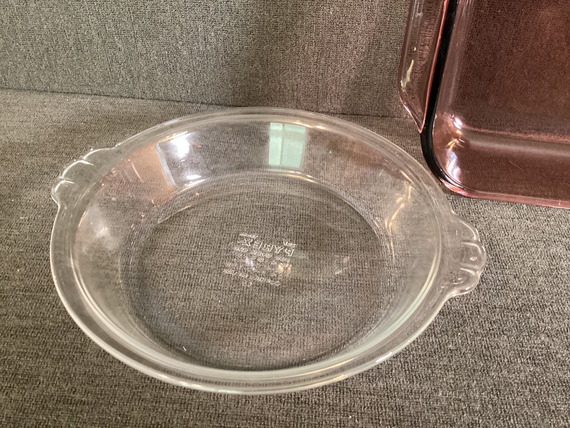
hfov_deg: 58.3
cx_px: 285
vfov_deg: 45.4
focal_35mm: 31
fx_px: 510
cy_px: 214
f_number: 2.4
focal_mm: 3.3
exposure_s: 1/30
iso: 400
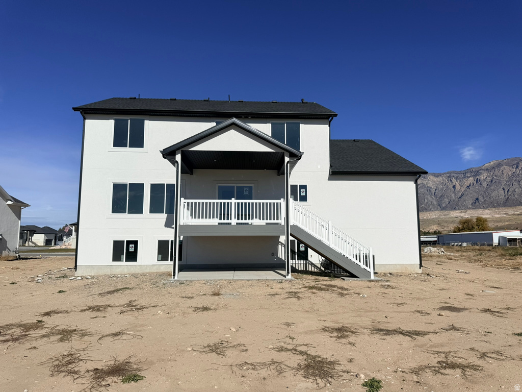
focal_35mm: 24
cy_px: 196
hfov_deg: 71.6
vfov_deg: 56.8
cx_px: 261
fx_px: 362
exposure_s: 1/14286
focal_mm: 6.76
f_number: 1.78
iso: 80
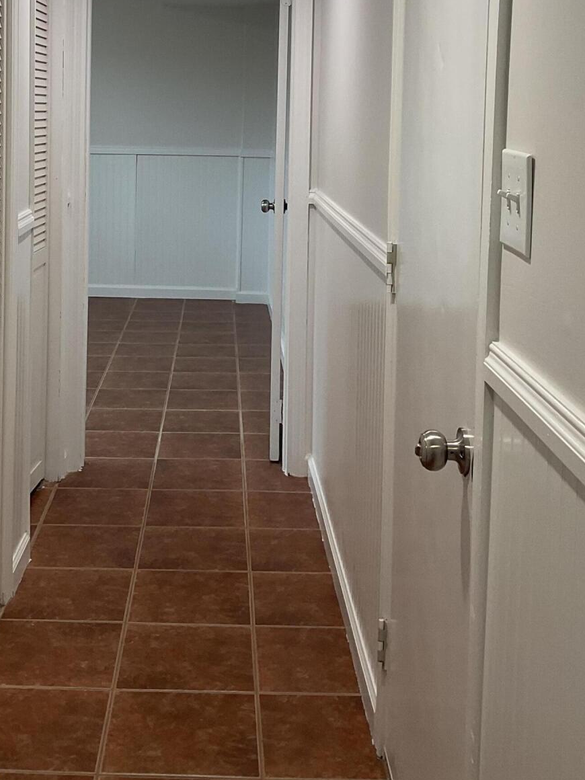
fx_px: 1127
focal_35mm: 50
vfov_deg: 36.9
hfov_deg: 28.9
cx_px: 186
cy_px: 159
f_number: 1.8
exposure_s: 1/60
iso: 40
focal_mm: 3
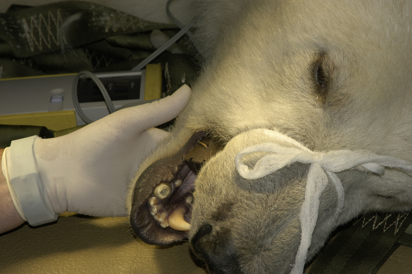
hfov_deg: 13.4
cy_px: 137
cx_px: 206
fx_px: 1749
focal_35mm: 153
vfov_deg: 9.0
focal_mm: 102
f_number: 11
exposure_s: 1/180
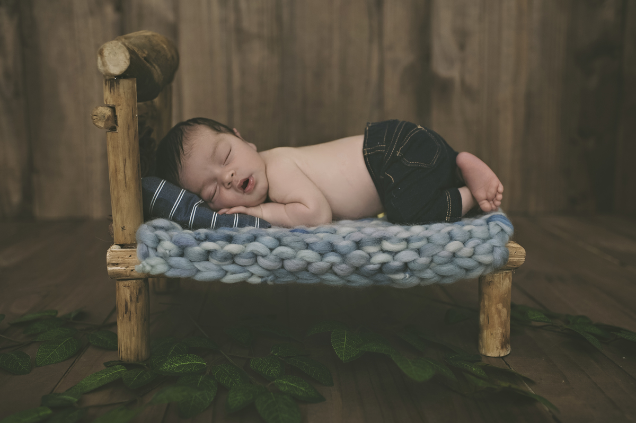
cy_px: 212
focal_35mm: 35
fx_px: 618
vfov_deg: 37.8
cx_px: 318
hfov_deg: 54.5
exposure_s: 1/250
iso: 200
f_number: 2.5
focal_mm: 35
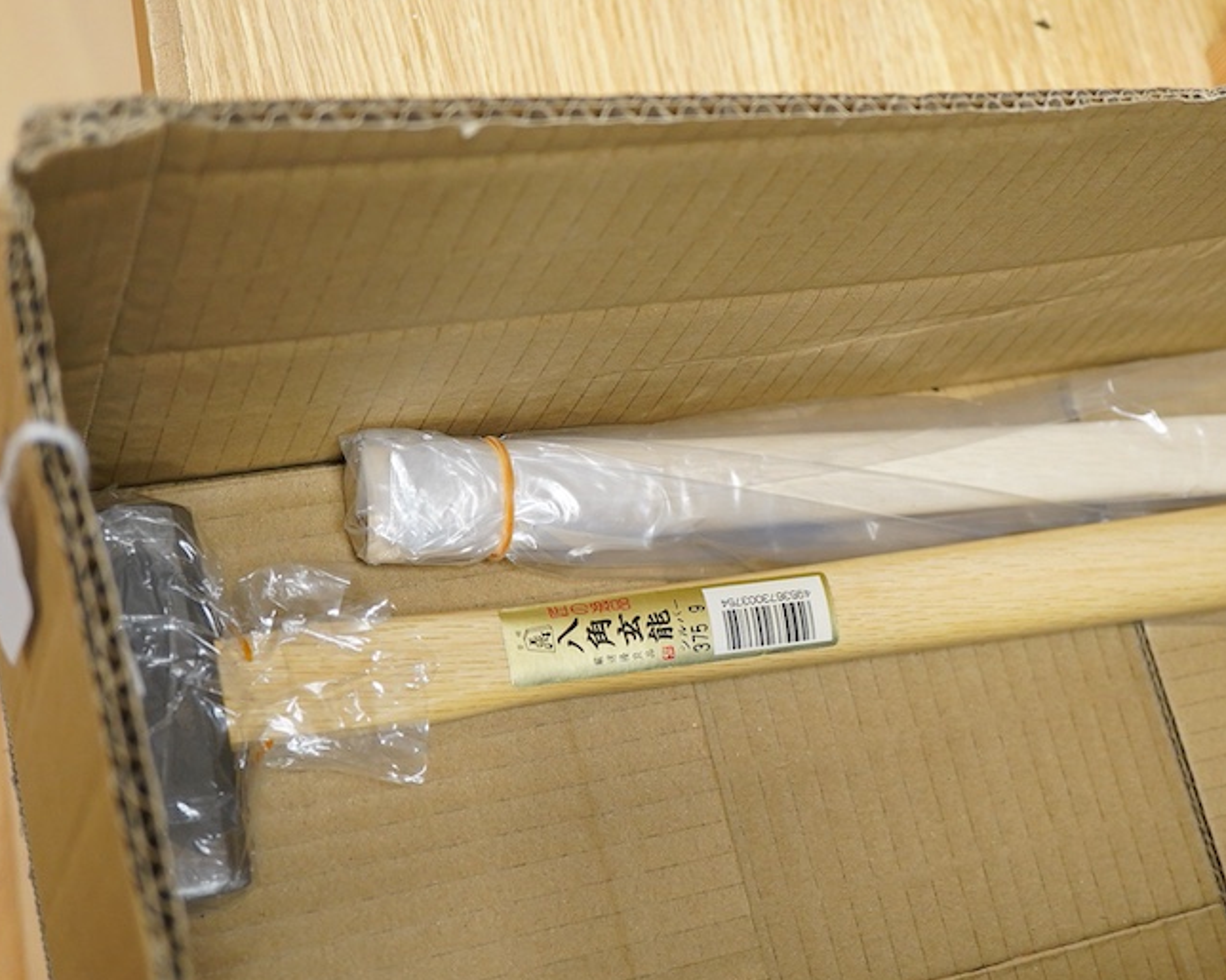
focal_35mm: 59
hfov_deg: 31.8
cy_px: 478
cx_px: 798
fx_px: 2140
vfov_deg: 25.8
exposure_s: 1/125
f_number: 3.5
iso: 1250
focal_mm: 30
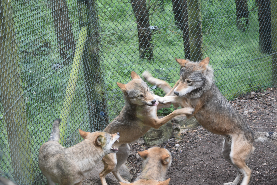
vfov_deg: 16.6
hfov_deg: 24.6
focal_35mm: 82
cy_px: 92
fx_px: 635
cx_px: 138
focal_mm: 55
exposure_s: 1/125
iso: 400
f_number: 5.6
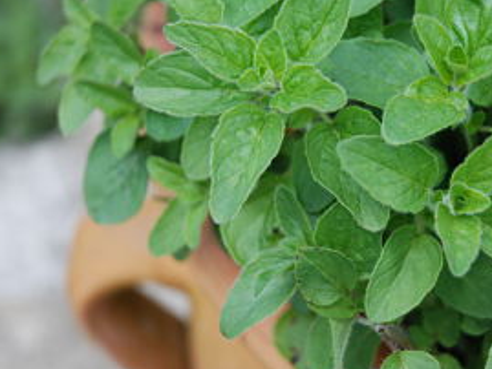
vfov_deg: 11.5
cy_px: 168
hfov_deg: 15.2
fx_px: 1834
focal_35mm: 129
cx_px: 337
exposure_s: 1/200
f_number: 4.5
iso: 200
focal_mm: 60
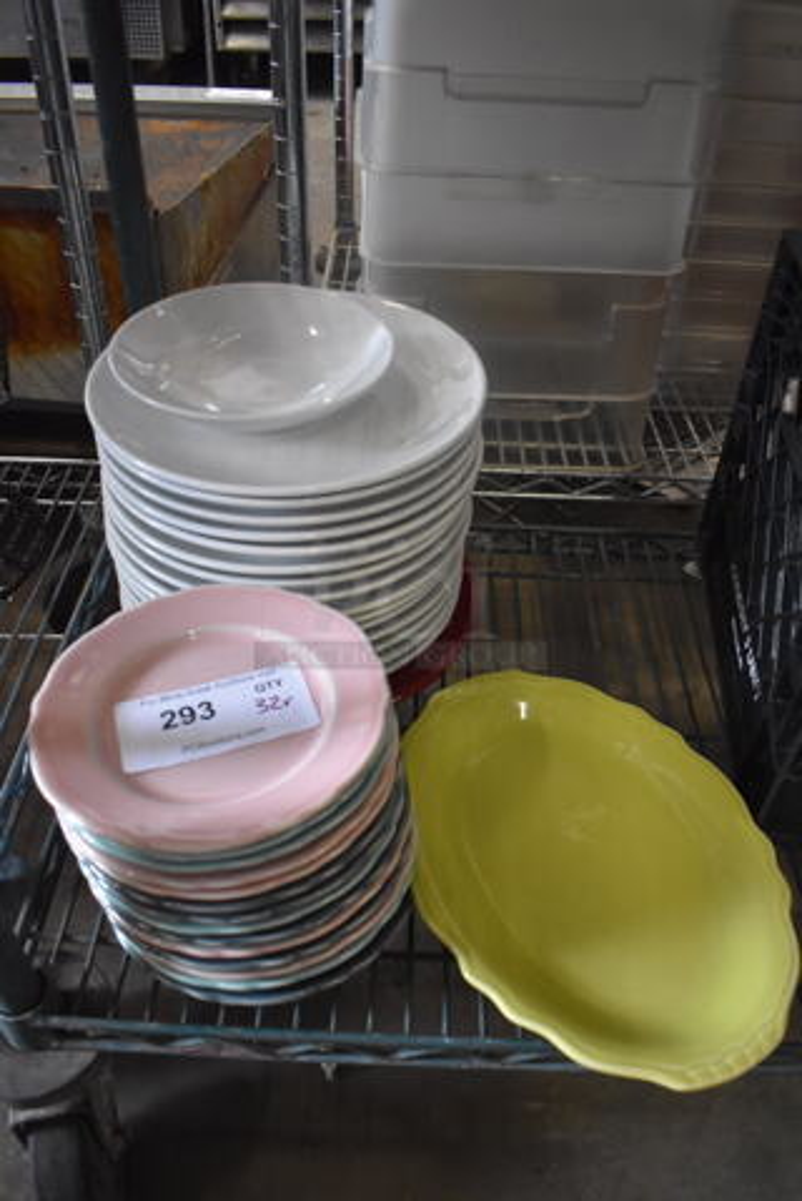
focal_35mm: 27
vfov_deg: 67.4
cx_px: 401
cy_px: 600
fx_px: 901
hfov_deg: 48.0
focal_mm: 18
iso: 2200
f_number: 3.5
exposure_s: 1/125
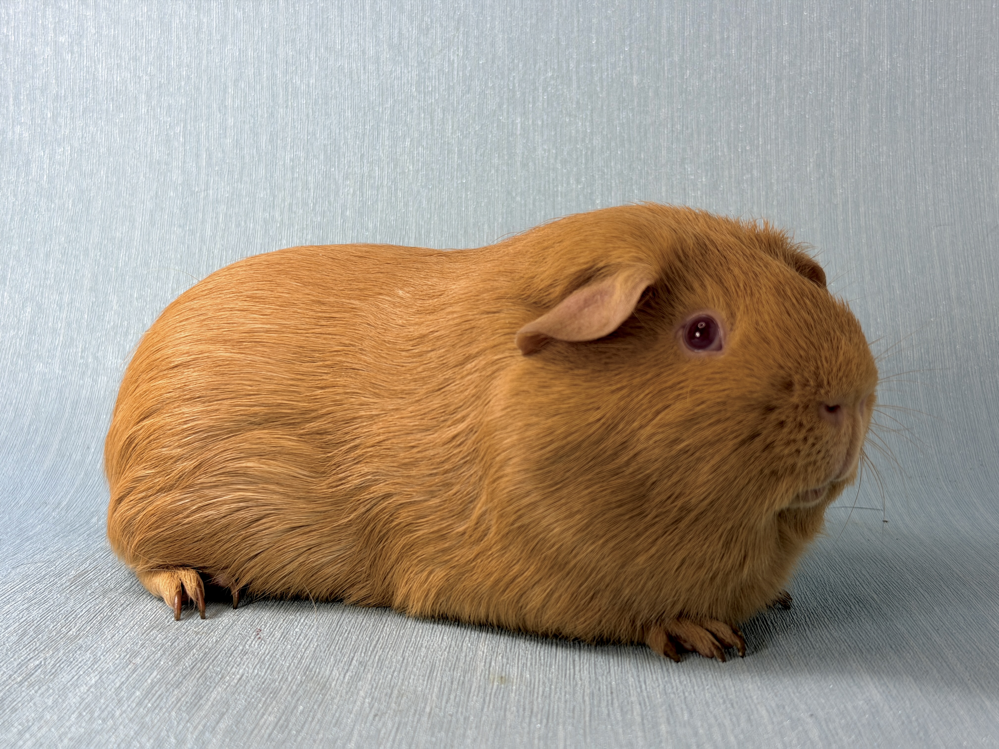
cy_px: 374
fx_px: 1385
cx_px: 500
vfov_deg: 30.3
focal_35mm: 48
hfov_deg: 39.7
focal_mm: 6.76
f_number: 1.78
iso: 64
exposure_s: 1/249
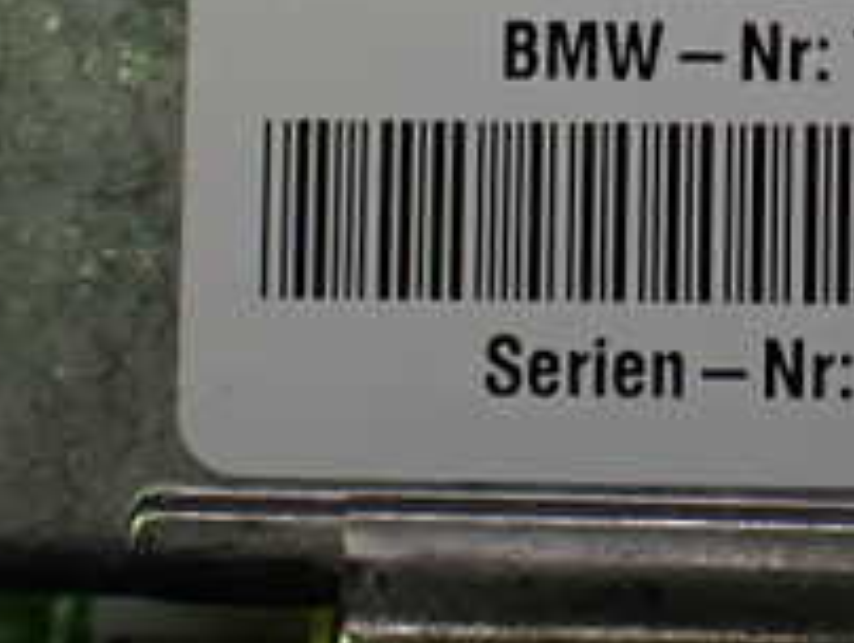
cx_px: 994
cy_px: -17
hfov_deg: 20.7
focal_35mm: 89
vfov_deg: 16.3
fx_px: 2198
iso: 250
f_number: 2.3
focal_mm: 5.4
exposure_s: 1/125
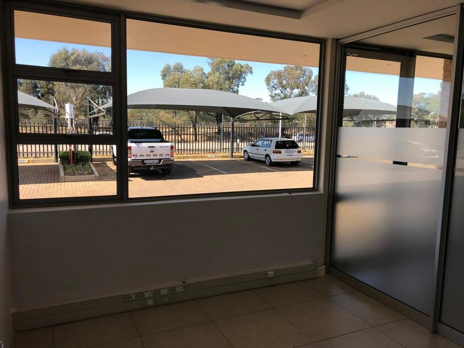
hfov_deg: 63.4
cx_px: 232
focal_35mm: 28
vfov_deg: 49.7
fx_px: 375
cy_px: 174
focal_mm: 3.99
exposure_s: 1/475
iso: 20
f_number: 1.8
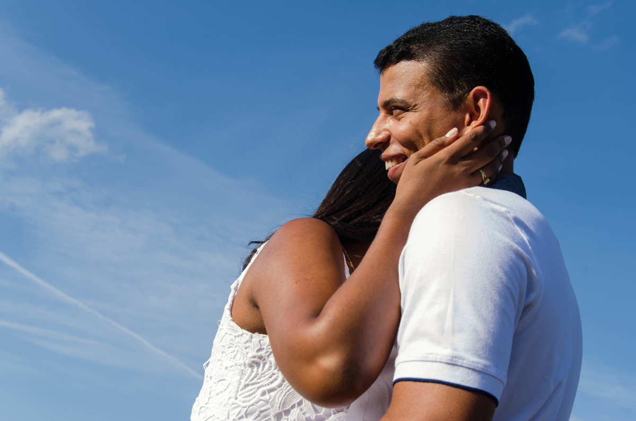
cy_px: 210
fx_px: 1110
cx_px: 318
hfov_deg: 32.0
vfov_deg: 21.5
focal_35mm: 63
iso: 100
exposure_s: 1/100
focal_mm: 42
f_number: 9
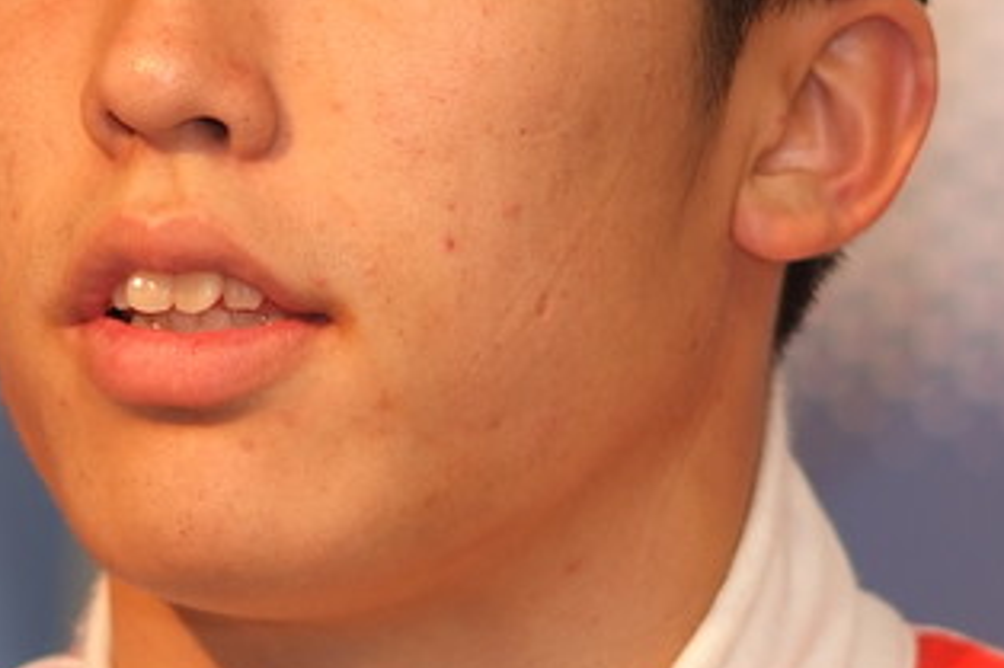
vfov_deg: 2.2
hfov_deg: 3.3
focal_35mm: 619
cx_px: 198
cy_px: 176
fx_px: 17253
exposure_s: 1/125
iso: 400
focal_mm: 180
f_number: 2.8
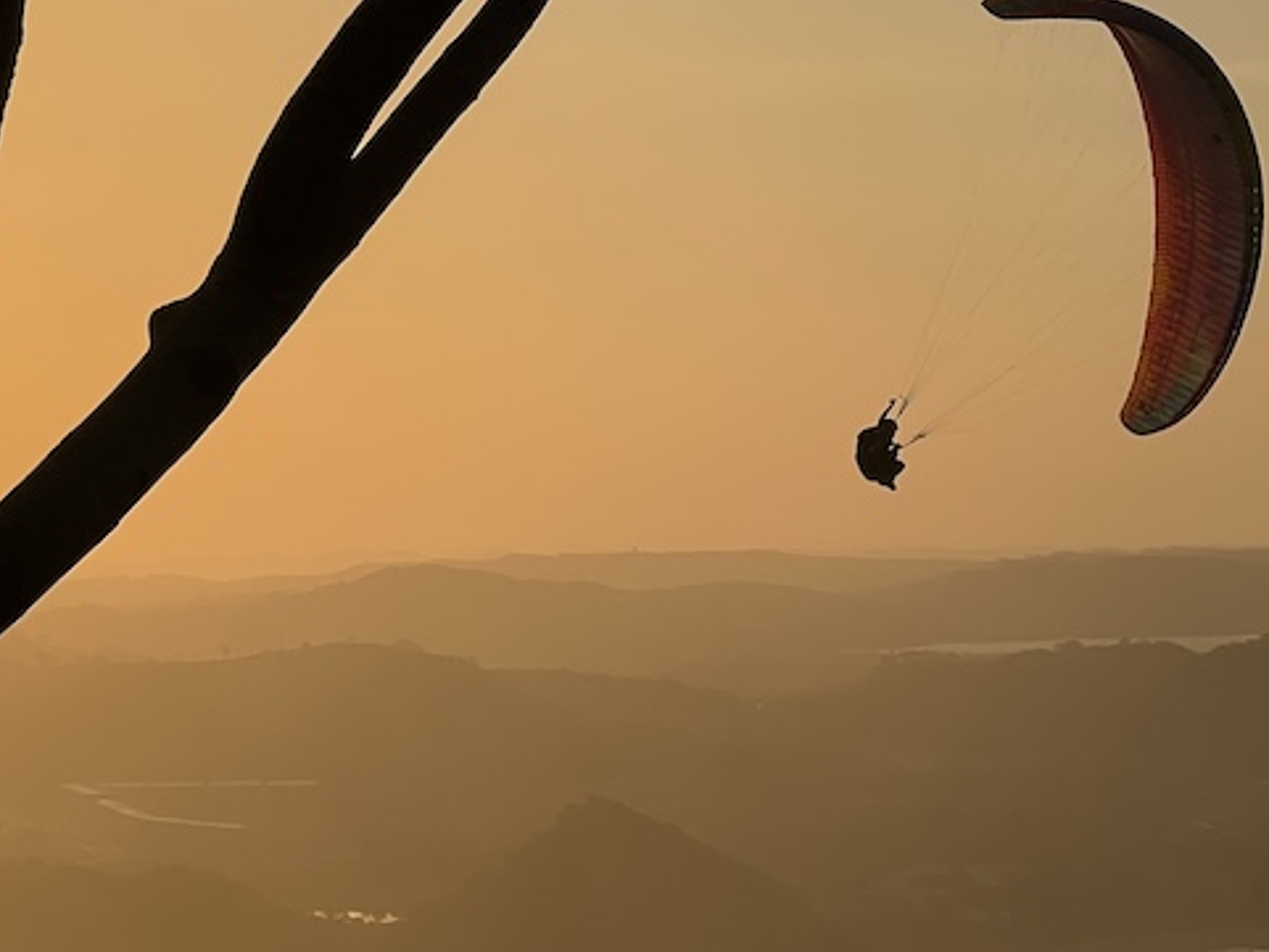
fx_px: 6014
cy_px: 438
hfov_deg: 12.0
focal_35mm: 164
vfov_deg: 9.1
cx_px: 863
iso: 32
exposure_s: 1/1727
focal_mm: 9
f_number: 2.8
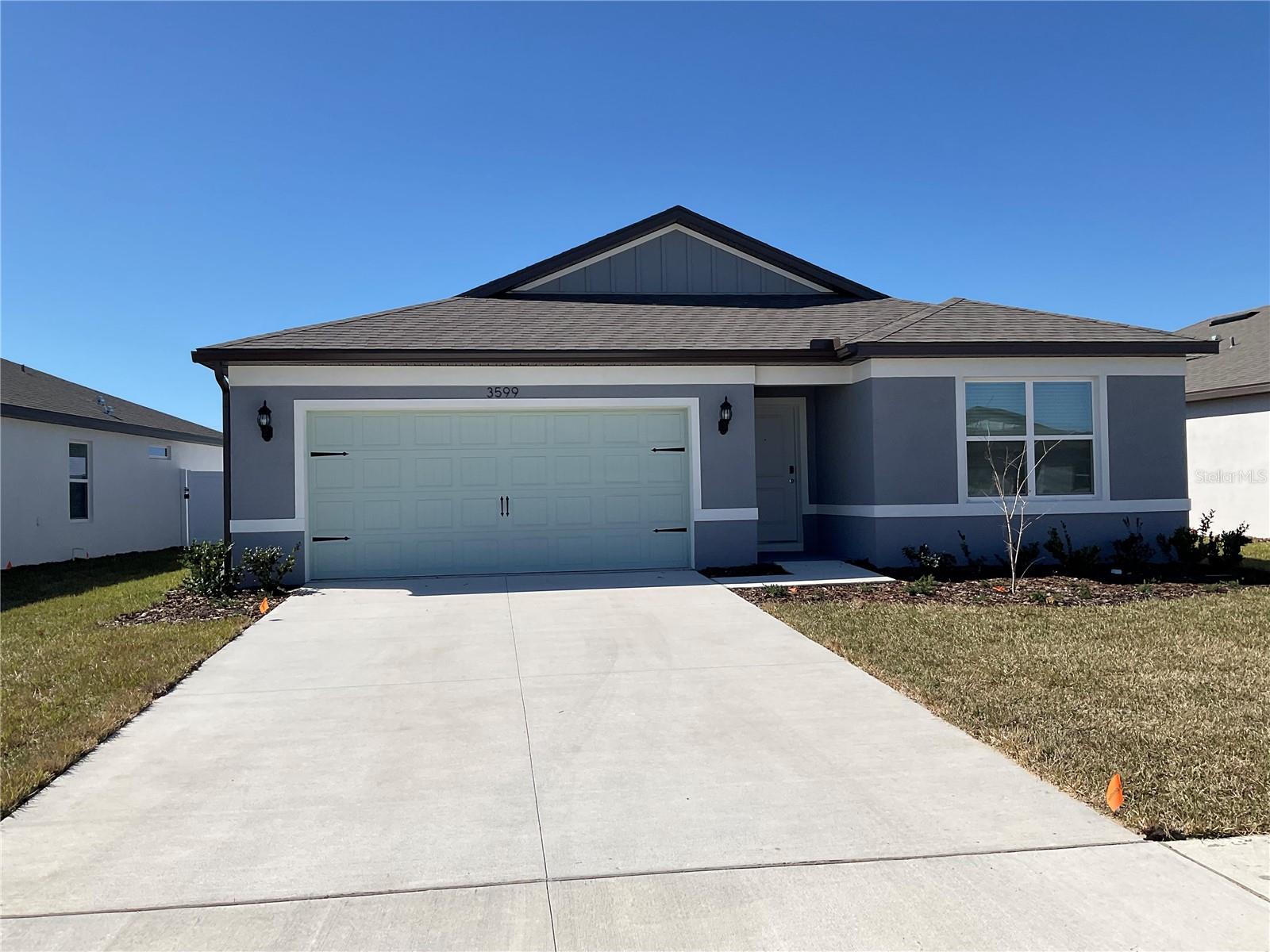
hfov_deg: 61.7
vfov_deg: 48.2
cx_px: 635
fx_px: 1064
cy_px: 476
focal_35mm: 29
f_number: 1.8
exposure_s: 1/3788
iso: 16
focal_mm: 3
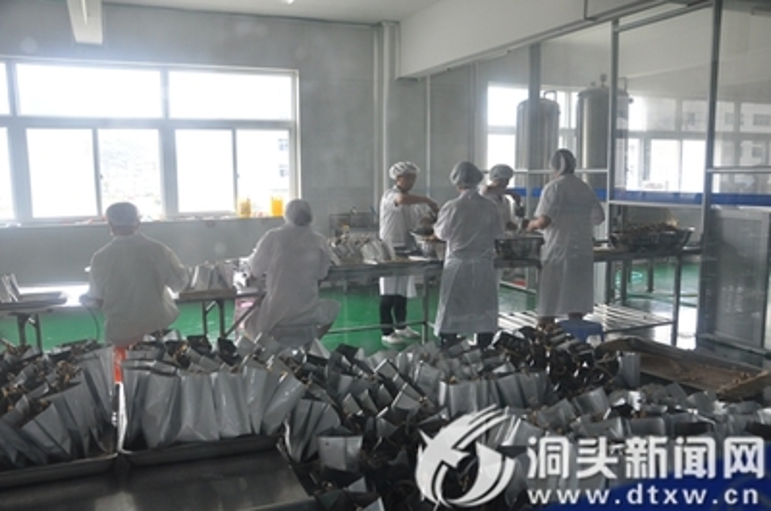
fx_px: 673
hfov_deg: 59.6
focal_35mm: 32
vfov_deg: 41.5
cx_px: 386
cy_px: 256
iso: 800
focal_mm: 21
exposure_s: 1/40
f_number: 6.3
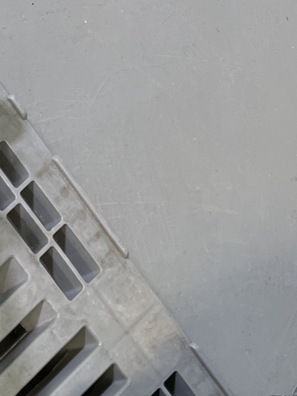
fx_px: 1041
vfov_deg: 19.4
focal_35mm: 91
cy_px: 554
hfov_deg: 15.3
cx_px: -108
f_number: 1.6
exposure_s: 1/50
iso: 125
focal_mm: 5.1
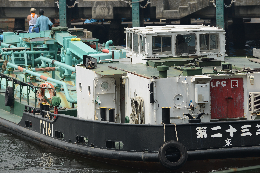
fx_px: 2167
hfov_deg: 6.9
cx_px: 130
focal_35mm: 300
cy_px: 86
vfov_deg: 4.6
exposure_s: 1/640
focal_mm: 300
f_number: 5.6
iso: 100
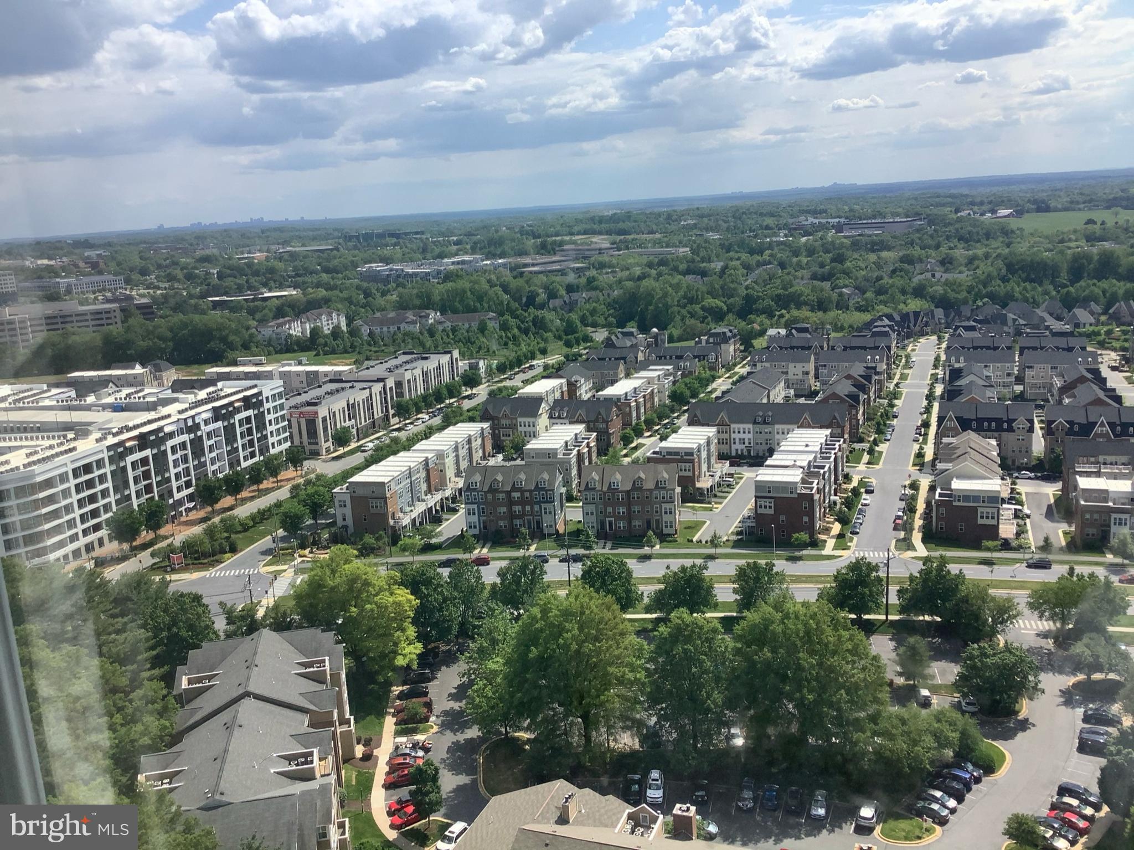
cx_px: 567
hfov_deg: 58.4
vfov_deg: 45.4
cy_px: 425
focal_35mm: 31
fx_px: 1015
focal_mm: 3.3
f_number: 2.4
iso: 25
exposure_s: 1/1359
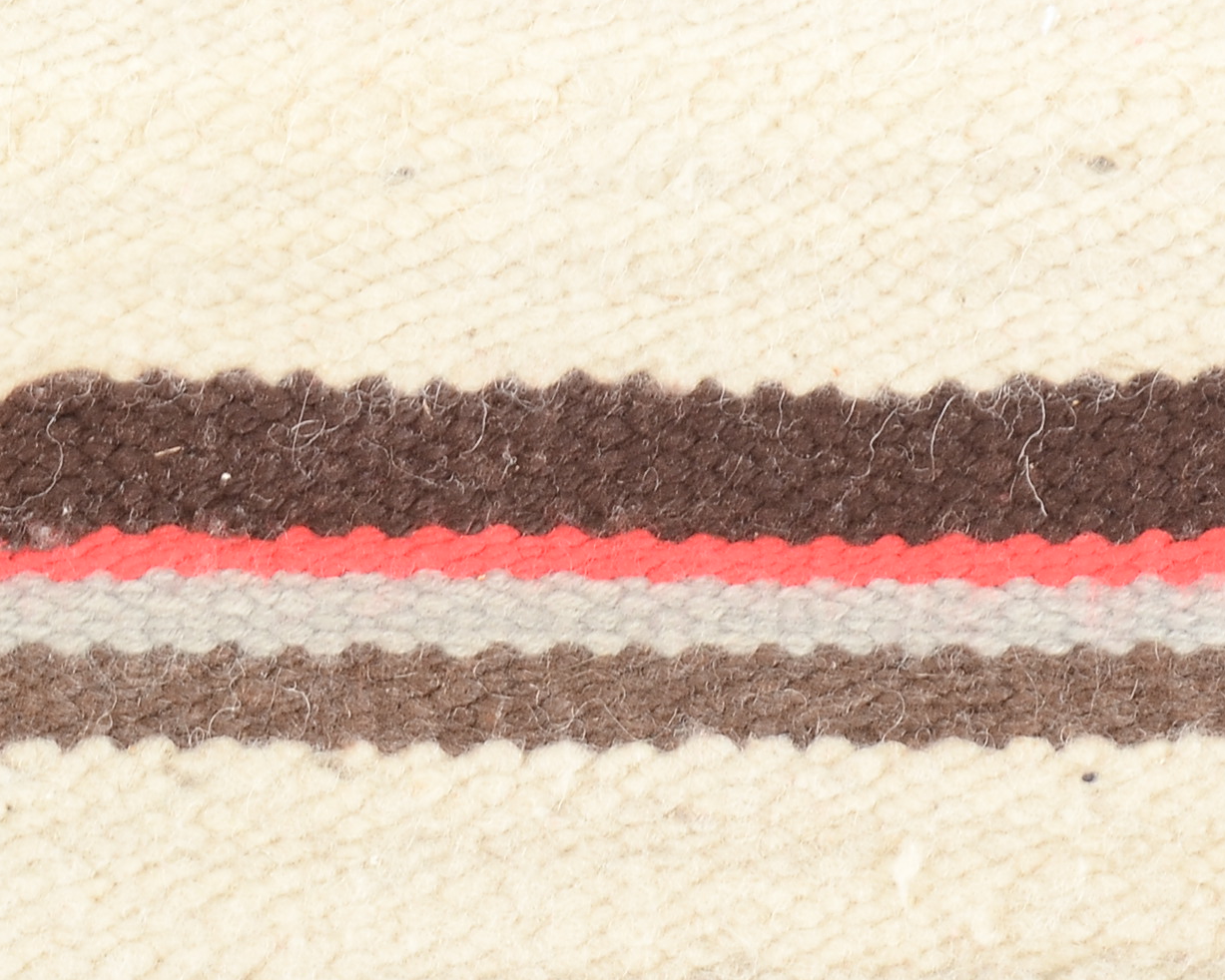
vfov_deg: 7.0
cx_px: 40
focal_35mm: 220
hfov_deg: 8.7
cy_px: 710
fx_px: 7977
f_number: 11
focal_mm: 52
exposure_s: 1/80
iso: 320
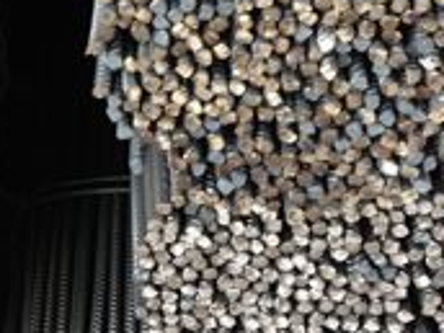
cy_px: 129
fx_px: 1565
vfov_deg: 12.1
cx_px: 21
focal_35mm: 122
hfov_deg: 15.9
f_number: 2.4
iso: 50
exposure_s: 1/24
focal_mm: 4.28
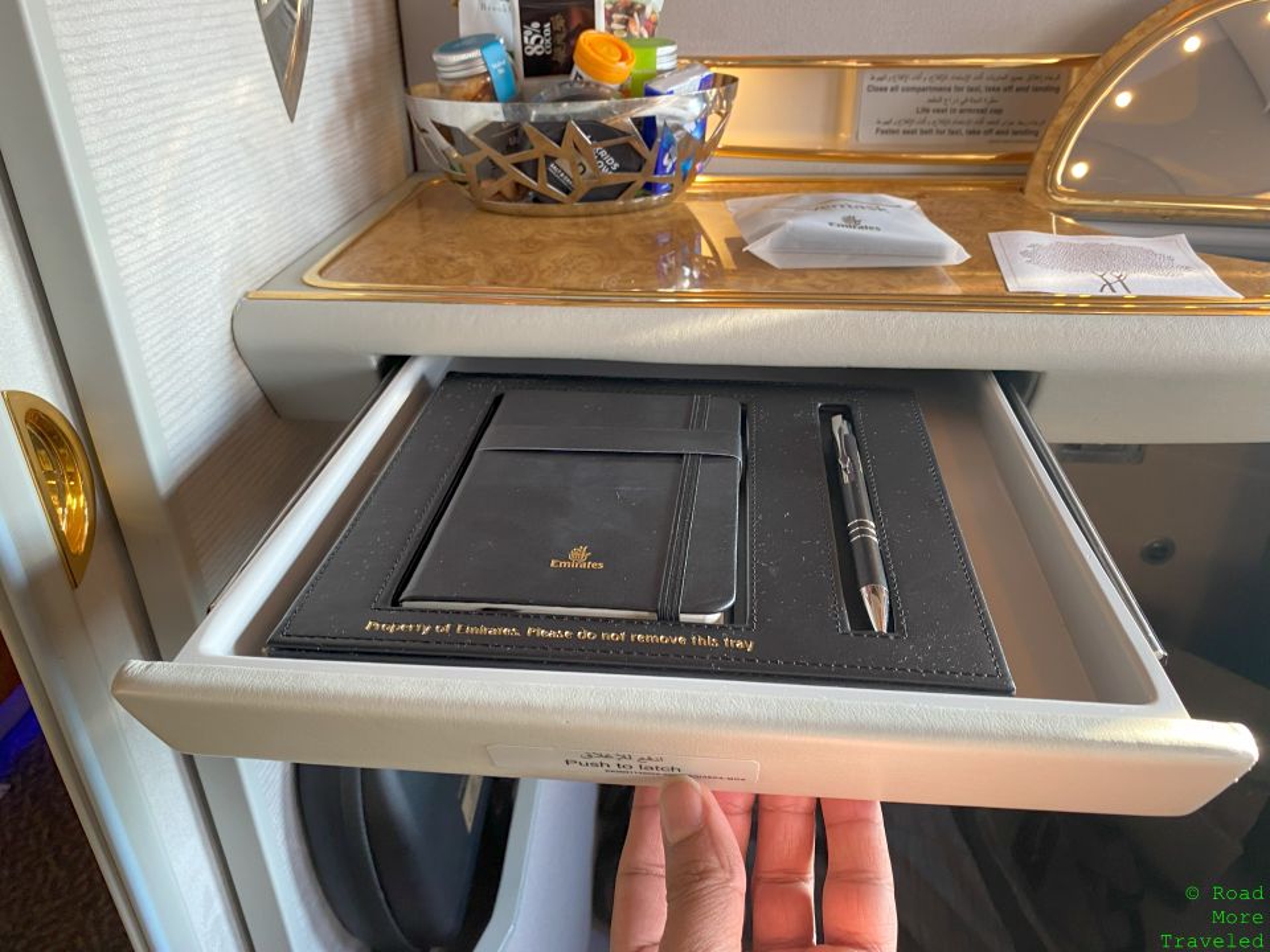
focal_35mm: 26
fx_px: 954
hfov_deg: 67.3
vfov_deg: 53.1
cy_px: 476
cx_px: 635
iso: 125
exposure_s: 1/51
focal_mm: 4.25
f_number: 1.8
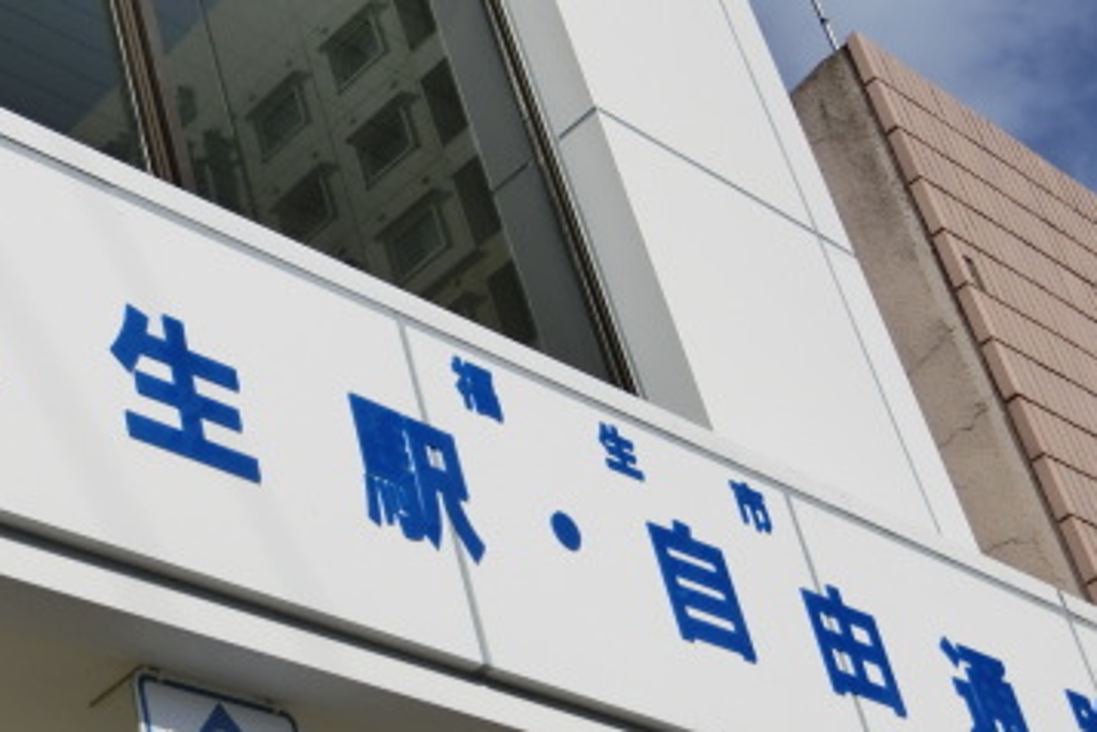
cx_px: 479
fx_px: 2559
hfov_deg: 24.2
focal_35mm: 84
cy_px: 467
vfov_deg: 16.2
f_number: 8.8
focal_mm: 8
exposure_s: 1/500
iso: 80
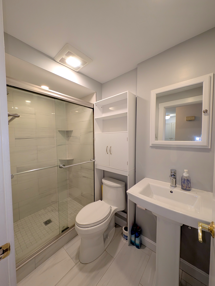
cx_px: 108
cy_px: 143
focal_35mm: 12
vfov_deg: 110.5
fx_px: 99
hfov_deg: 94.6
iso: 164
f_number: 1.95
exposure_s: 1/120
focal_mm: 2.23
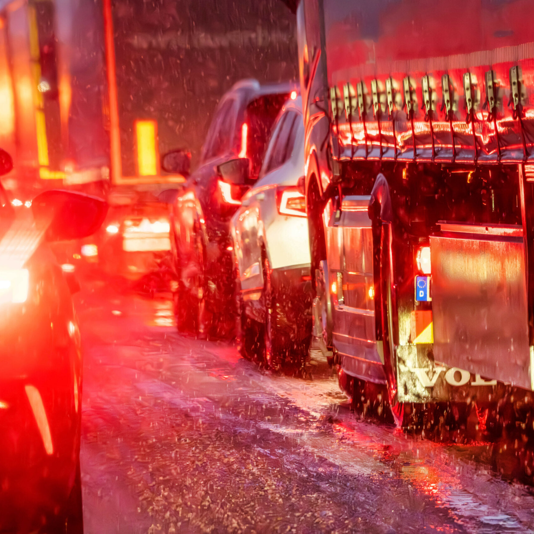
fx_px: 6562
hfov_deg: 4.7
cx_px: 401
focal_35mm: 376
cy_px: 266
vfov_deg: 4.7
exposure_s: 1/125
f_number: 10
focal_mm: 294
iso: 20000
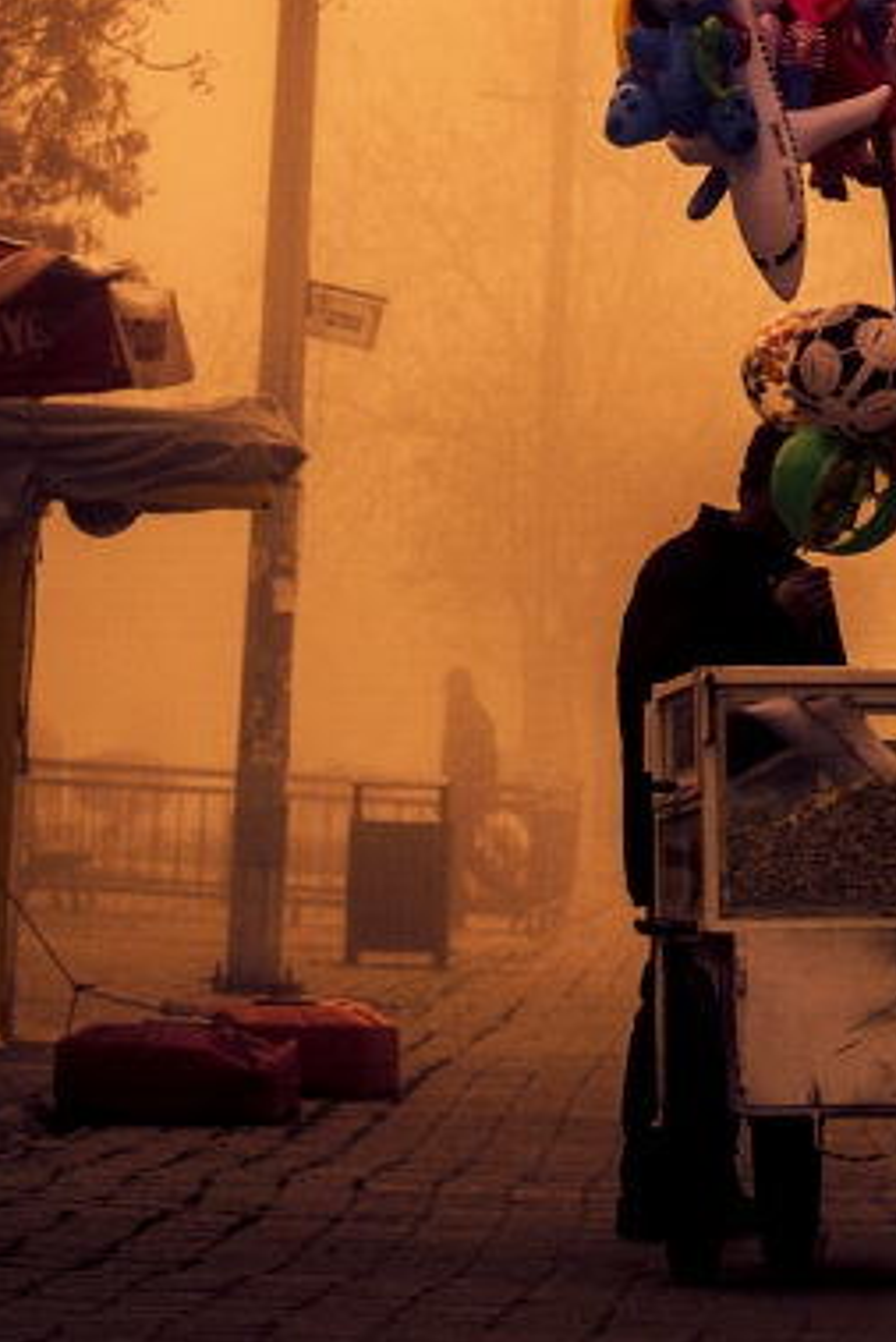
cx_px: 1057
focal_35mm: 284
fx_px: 10592
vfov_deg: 7.2
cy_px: 106
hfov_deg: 4.8
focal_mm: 70
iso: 100
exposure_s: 1/125
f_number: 4.5
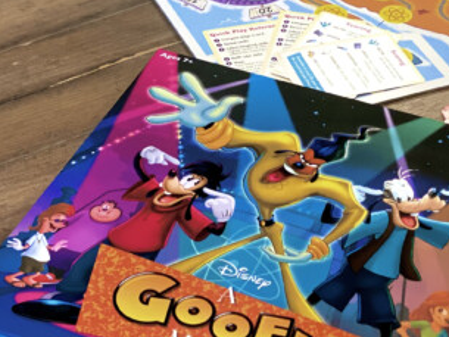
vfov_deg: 11.3
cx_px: 234
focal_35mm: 131
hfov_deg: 15.0
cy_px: 66
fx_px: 1700
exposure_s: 1/81
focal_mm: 6
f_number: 2
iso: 250
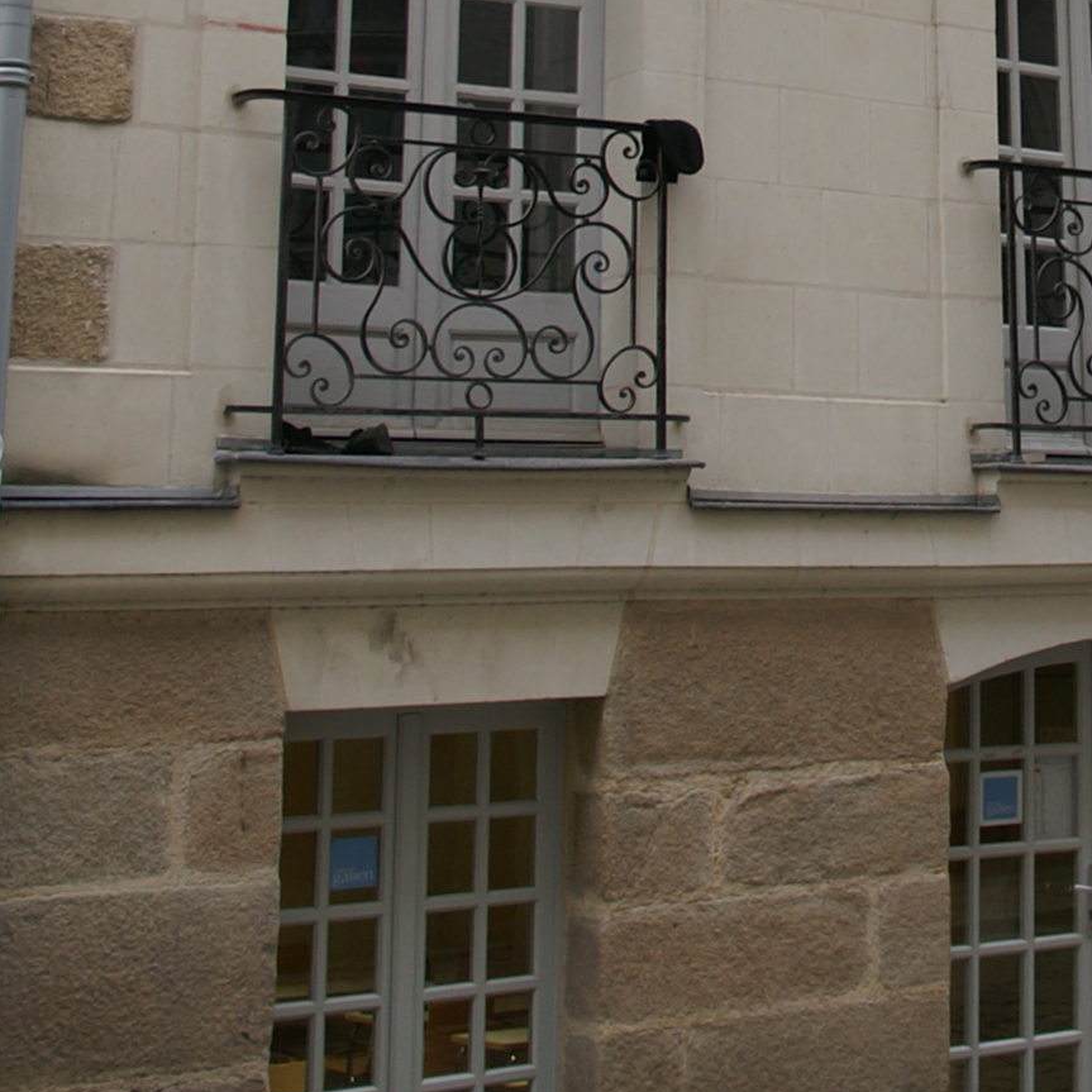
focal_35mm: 75
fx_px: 2694
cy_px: -209
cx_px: 1264
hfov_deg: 21.5
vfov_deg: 21.3
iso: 200
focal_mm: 17
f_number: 5
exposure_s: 1/100
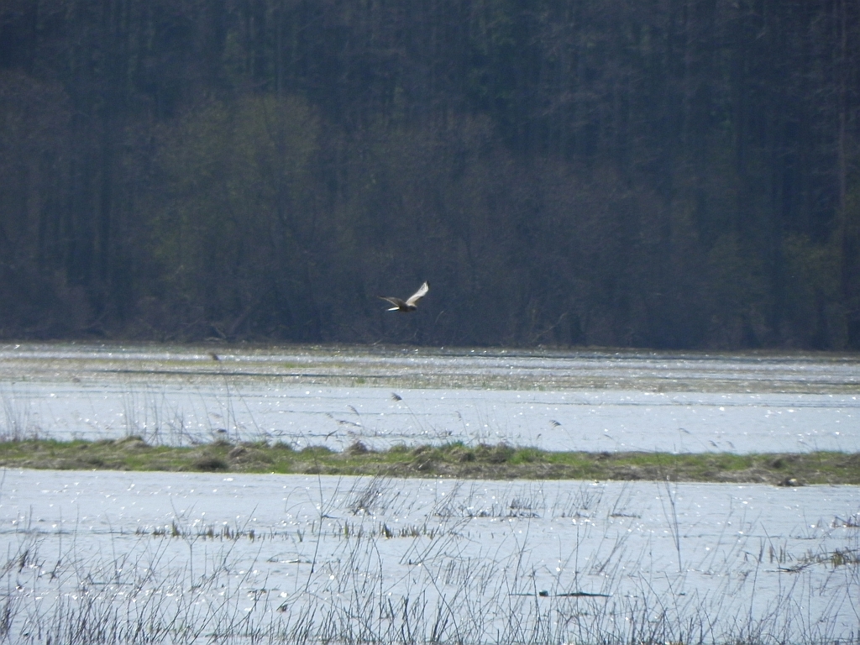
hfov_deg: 2.9
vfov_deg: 2.2
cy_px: 322
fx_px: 16844
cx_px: 430
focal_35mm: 678
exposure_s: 1/514
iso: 160
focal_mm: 120
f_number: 7.1
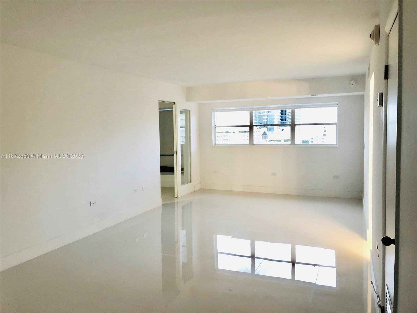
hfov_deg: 63.4
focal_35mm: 28
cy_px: 156
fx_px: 337
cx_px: 208
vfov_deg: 49.7
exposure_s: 1/15
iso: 80
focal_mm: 3.99
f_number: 1.8
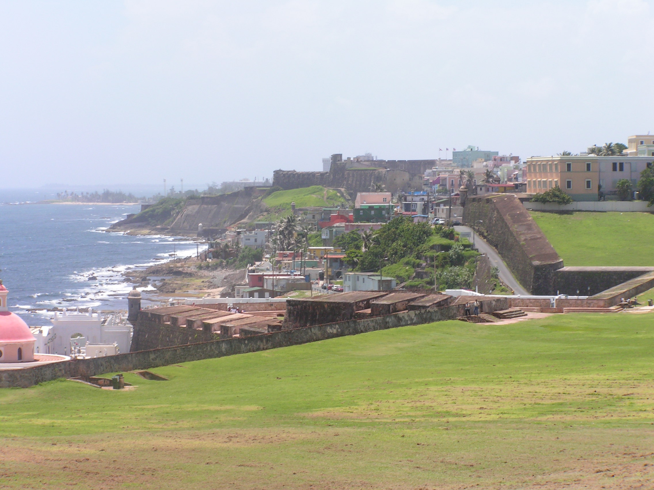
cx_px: 327
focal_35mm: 125
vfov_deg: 11.9
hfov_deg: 15.8
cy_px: 245
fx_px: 2362
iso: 50
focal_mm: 20.8
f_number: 6.3
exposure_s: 1/250
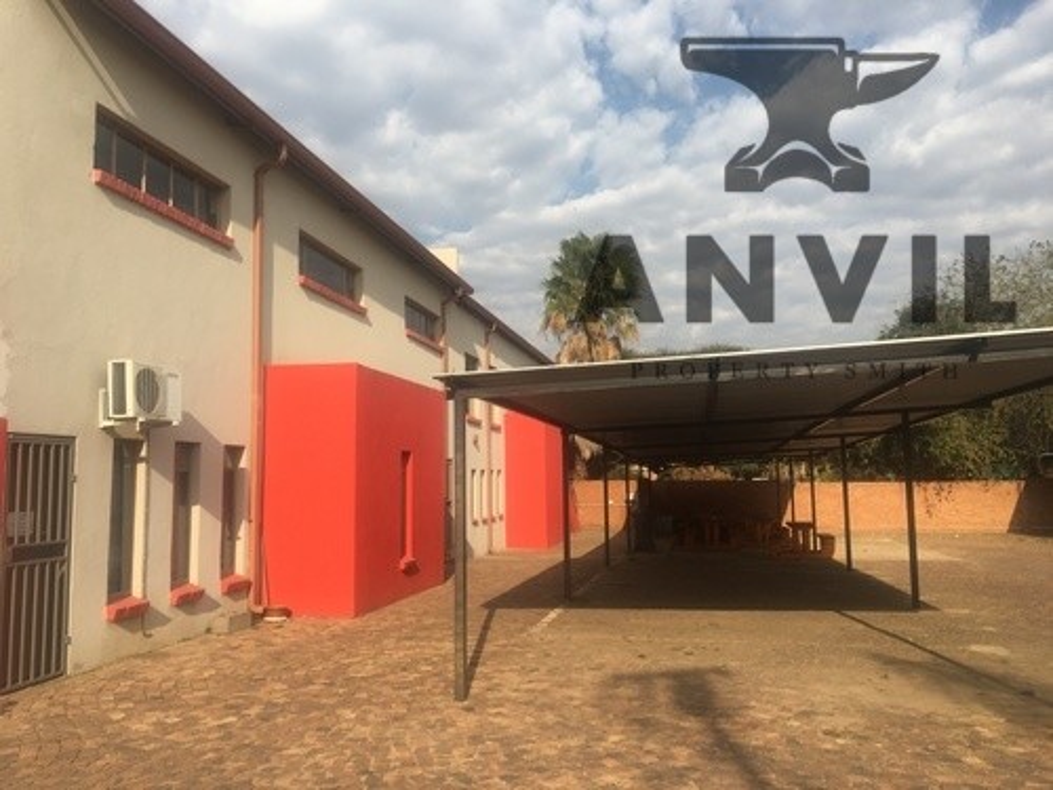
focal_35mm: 29
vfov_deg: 48.2
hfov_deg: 61.7
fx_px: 882
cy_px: 395
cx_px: 526
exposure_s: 1/986
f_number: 2.2
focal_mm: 4.15
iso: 25
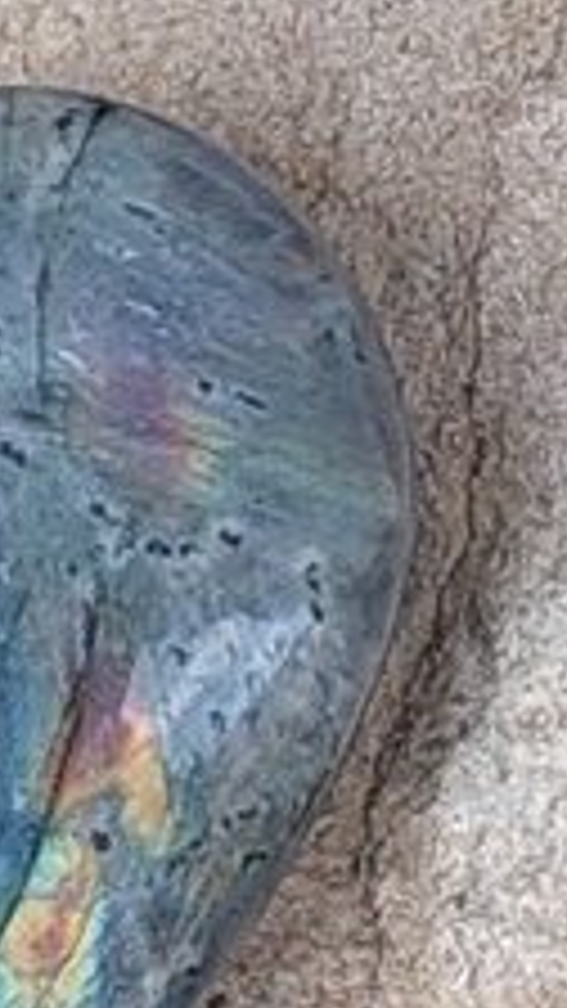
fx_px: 3742
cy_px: -126
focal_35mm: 140
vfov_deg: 14.9
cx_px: 1112
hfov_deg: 8.3
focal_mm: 5.23
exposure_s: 1/100
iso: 50
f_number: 1.8
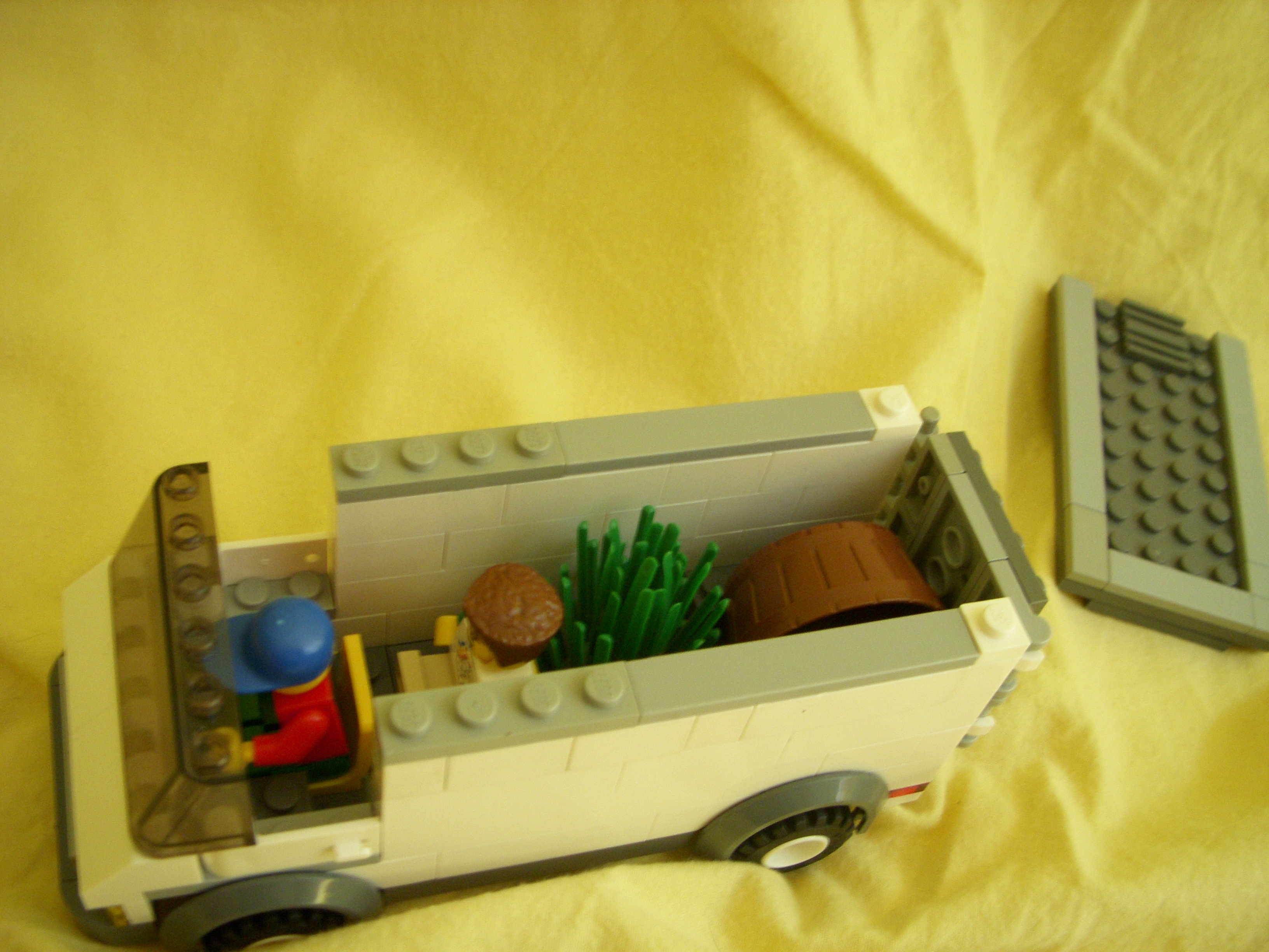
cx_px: 634
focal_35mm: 38
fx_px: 1393
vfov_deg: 37.7
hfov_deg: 49.0
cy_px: 476
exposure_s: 1/15
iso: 200
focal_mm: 6.3
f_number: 3.3
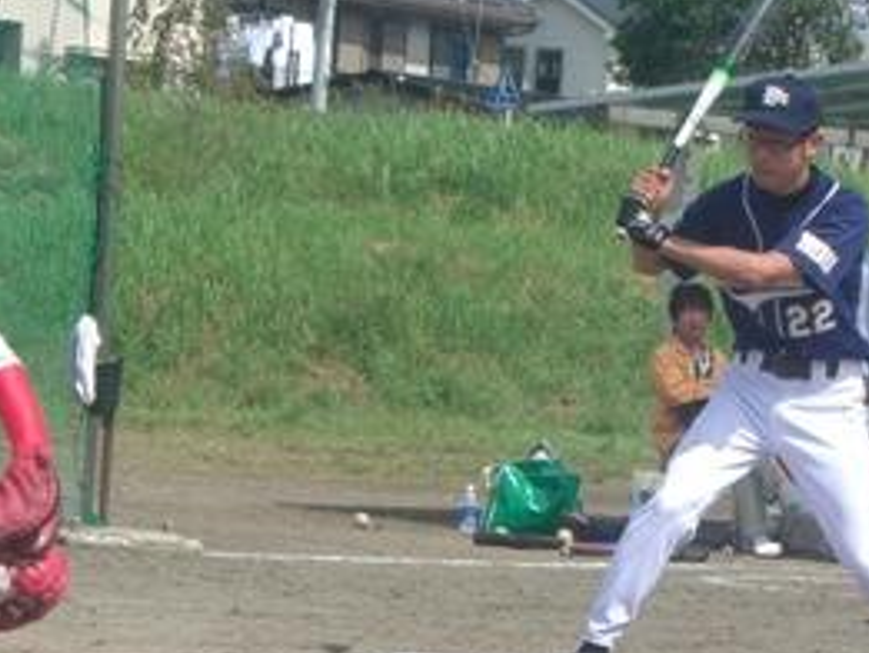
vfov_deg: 11.1
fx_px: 3365
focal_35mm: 134
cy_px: 273
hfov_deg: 14.7
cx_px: 310
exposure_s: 1/640
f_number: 4.3
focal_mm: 16.3
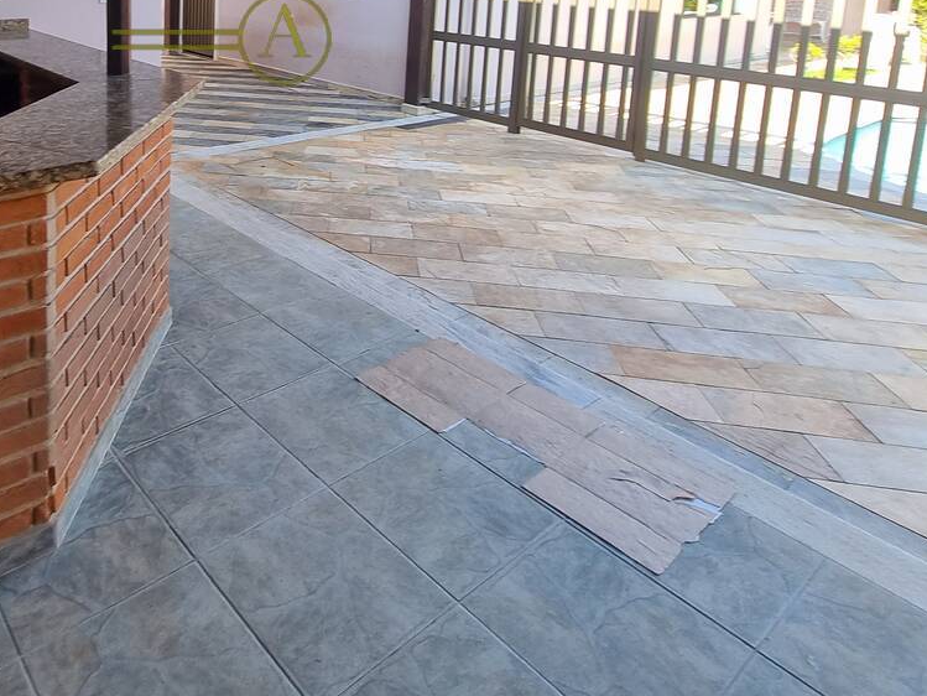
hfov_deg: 64.3
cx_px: 209
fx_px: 670
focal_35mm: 25
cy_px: 57
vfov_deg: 48.5
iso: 50
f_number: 2.2
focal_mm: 2.2
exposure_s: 1/210
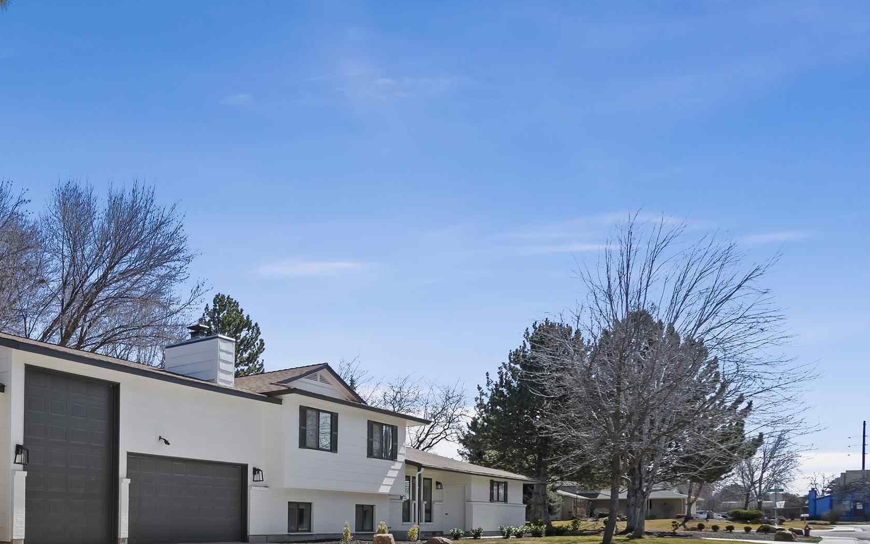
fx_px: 711
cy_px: 515
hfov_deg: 54.5
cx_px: 82
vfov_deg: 38.2
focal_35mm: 30
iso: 320
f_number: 11
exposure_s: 1/100
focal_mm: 11
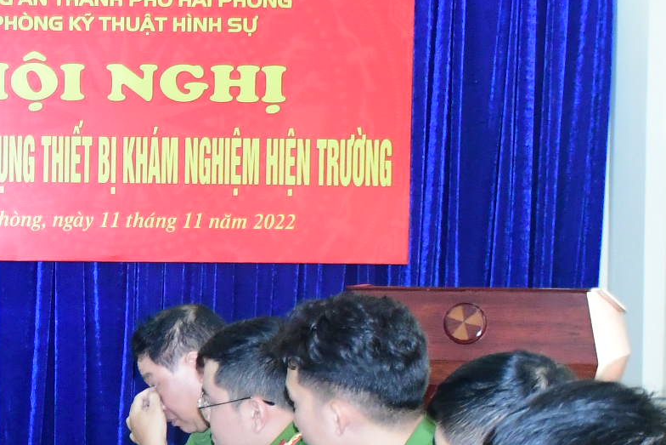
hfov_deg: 13.6
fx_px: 2660
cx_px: -265
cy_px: 391
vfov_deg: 9.5
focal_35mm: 144
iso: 2500
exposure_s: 1/200
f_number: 4.5
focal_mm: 27
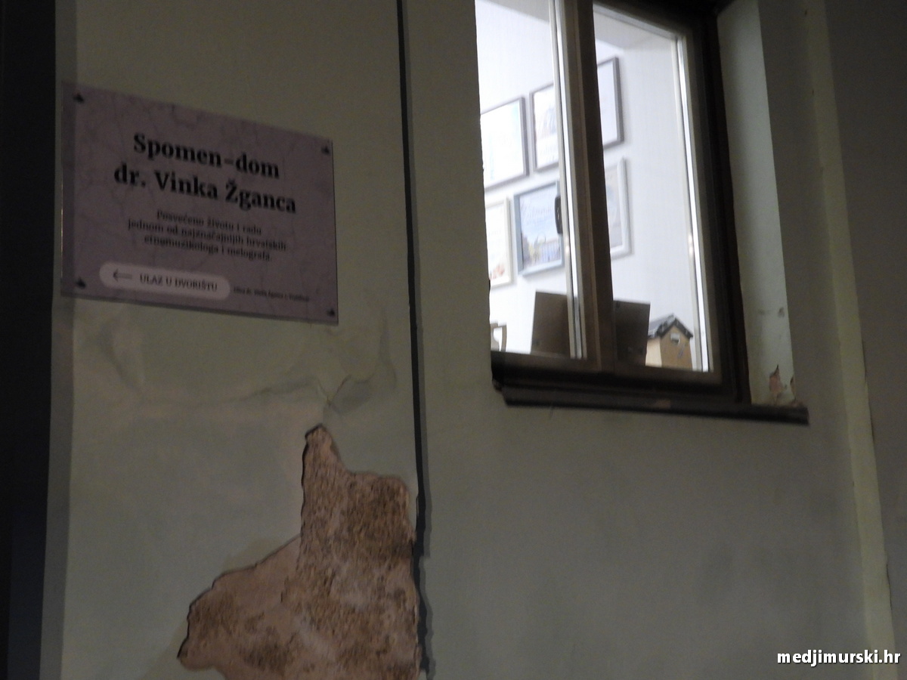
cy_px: 340
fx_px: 1231
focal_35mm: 47
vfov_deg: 30.9
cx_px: 454
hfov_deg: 40.4
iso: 720
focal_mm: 8.5
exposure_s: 1/8
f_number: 3.2
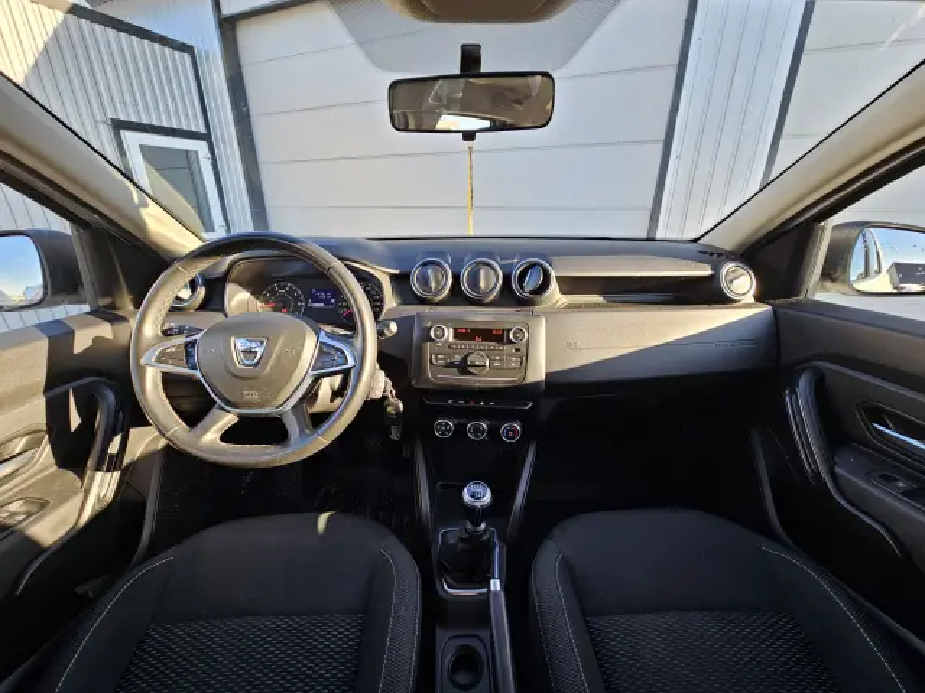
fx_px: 347
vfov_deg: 89.9
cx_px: 462
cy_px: 346
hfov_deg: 106.2
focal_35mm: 13
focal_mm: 2.2
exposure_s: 1/102
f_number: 2.2
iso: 50
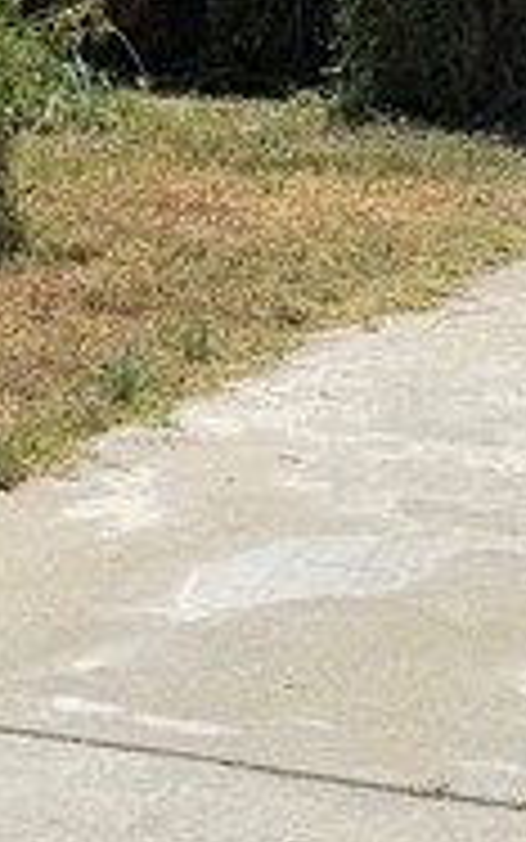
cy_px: 306
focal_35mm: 139
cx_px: -589
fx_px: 3186
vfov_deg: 15.0
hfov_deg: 8.8
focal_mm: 6.76
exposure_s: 1/5319
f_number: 1.78
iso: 80
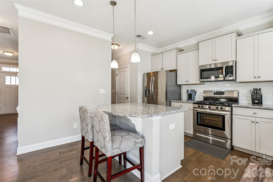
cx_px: 136
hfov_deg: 94.6
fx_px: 126
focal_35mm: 17
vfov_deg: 71.7
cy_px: 91
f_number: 10
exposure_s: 1/8
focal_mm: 16.6
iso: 100
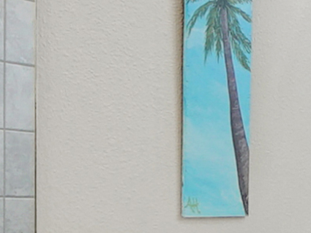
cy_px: 215
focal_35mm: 94
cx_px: 432
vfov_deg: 15.5
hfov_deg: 18.9
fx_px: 845
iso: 800
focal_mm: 10
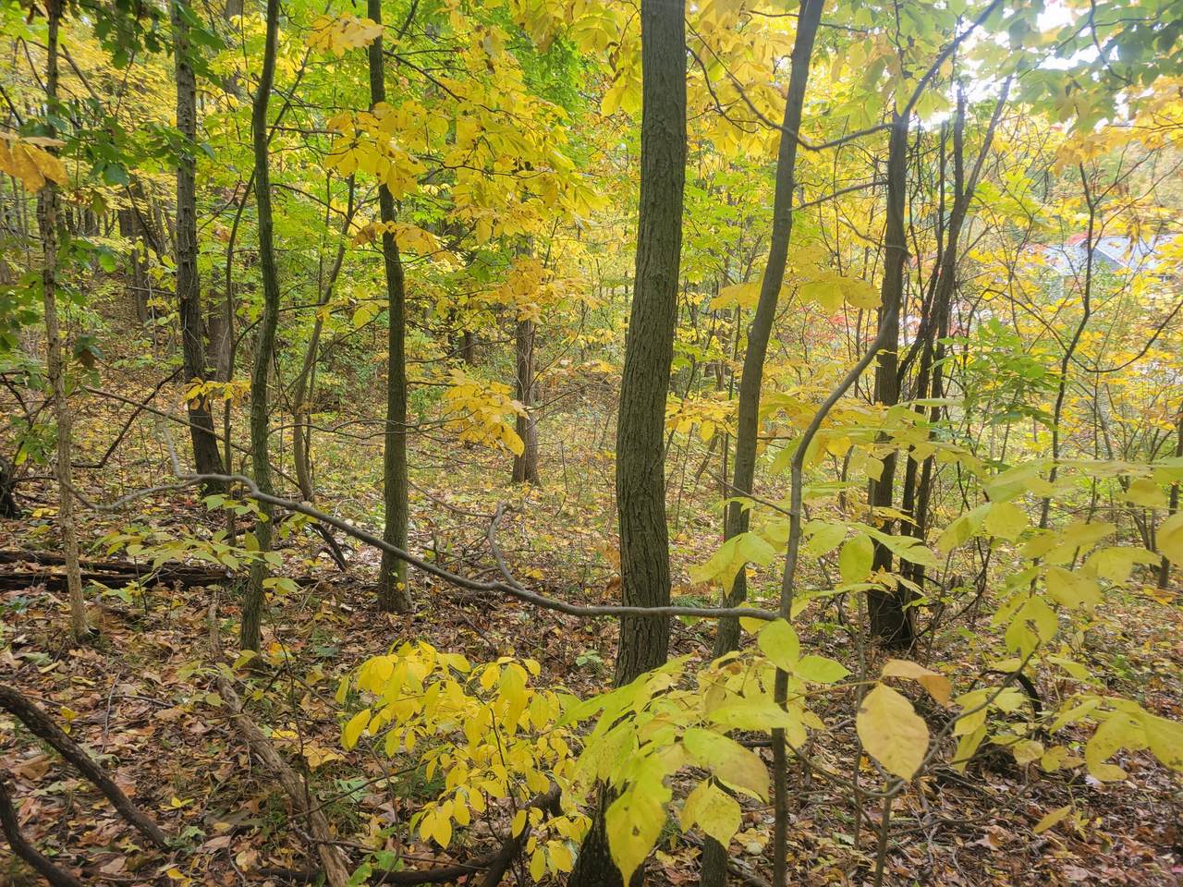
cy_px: 444
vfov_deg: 53.1
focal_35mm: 26
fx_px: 889
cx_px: 592
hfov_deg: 67.3
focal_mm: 5.4
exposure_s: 1/120
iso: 50
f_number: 1.8
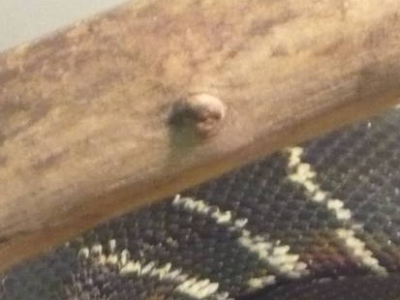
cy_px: 437
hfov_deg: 5.1
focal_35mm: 387
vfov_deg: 3.8
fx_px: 4473
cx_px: 395
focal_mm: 16.5
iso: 800
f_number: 5.1
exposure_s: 1/15
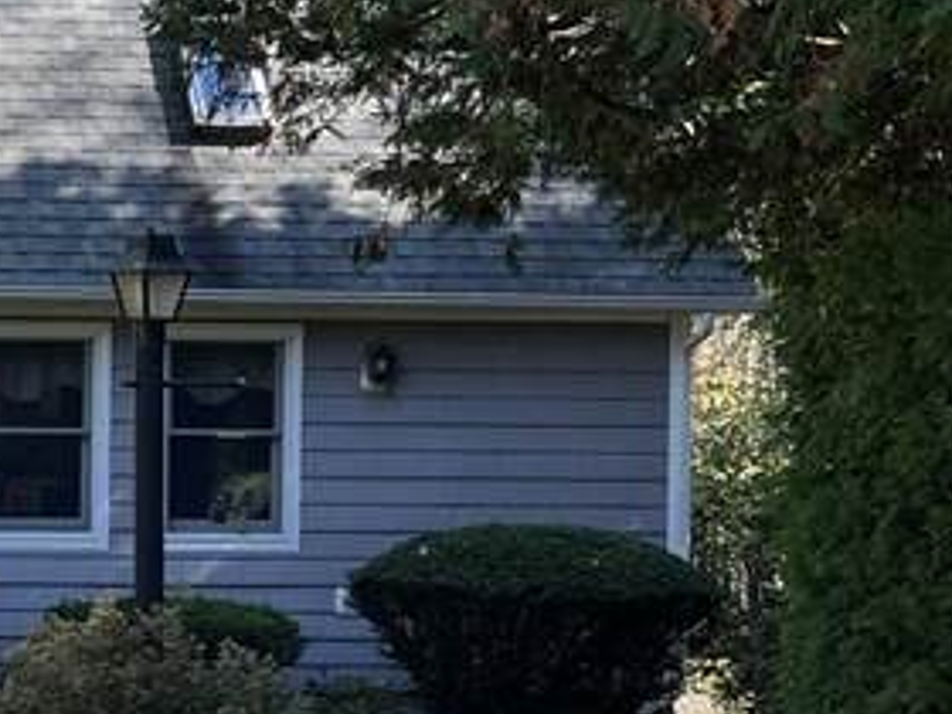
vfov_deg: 15.6
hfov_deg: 19.1
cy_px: 418
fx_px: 2613
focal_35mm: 95
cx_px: -299
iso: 50
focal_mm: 5.7
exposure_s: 1/924
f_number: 1.5
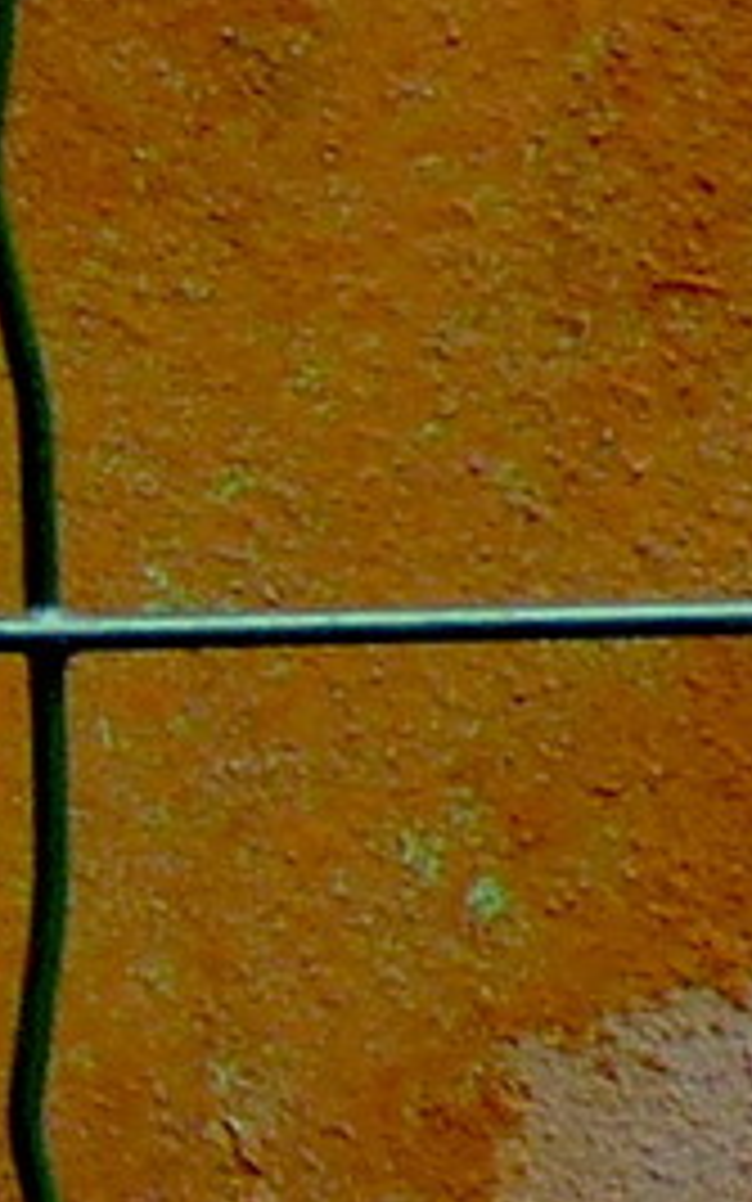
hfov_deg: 3.2
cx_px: -4706
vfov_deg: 5.8
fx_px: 11405
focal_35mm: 348
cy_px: -1808
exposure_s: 1/200
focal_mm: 6.3
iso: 100
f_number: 4
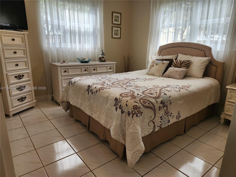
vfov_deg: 58.9
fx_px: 157
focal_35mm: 23
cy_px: 88
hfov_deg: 73.9
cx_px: 118
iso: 80
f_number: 1.8
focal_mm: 5.4
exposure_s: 1/120
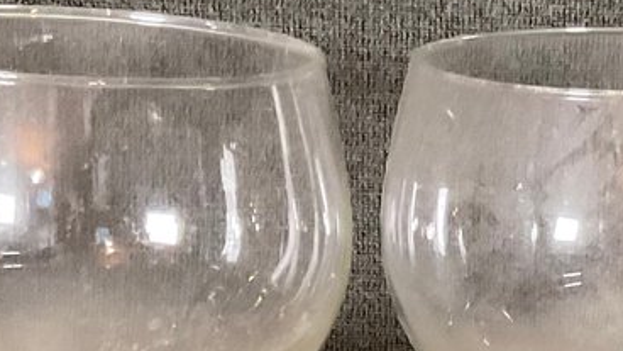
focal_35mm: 130
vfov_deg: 8.5
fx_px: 2148
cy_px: 828
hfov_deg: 16.2
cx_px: 634
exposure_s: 1/60
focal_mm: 3
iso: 200
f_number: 1.8
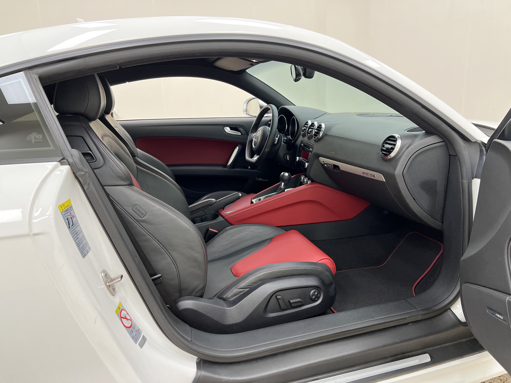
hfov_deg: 67.3
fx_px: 384
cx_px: 256
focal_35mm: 26
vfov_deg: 53.1
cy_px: 192
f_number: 1.5
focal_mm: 5.7
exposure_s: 1/100
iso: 80
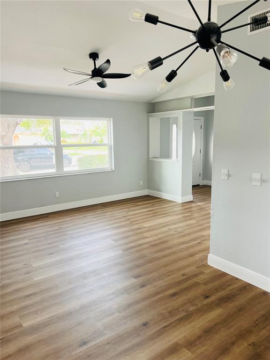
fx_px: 270
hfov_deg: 53.1
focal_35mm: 26
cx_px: 135
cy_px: 180
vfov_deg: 67.3
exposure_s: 1/65
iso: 125
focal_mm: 5.7
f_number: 1.5
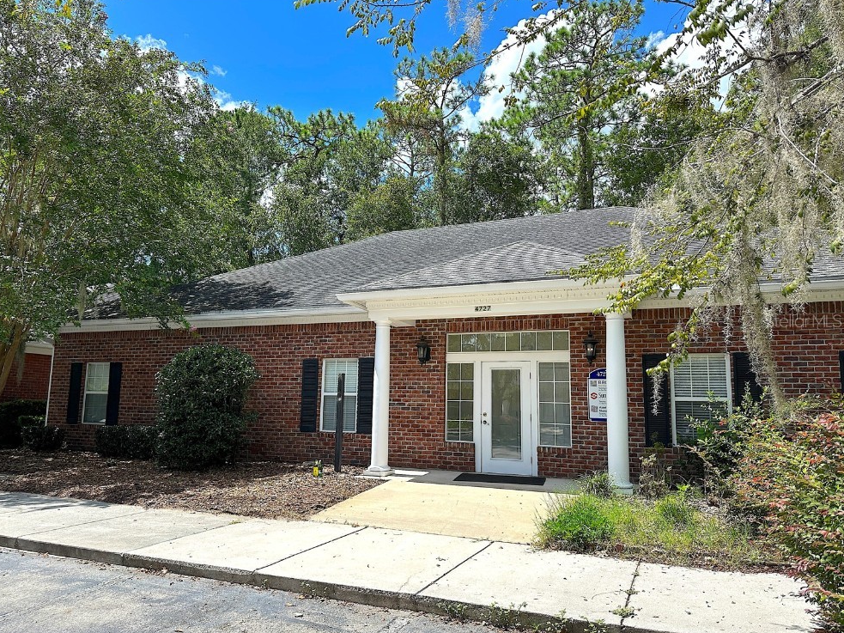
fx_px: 609
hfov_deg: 69.4
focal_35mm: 25
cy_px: 320
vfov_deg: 54.9
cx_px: 406
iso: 80
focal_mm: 6.86
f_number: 1.78
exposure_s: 1/3058
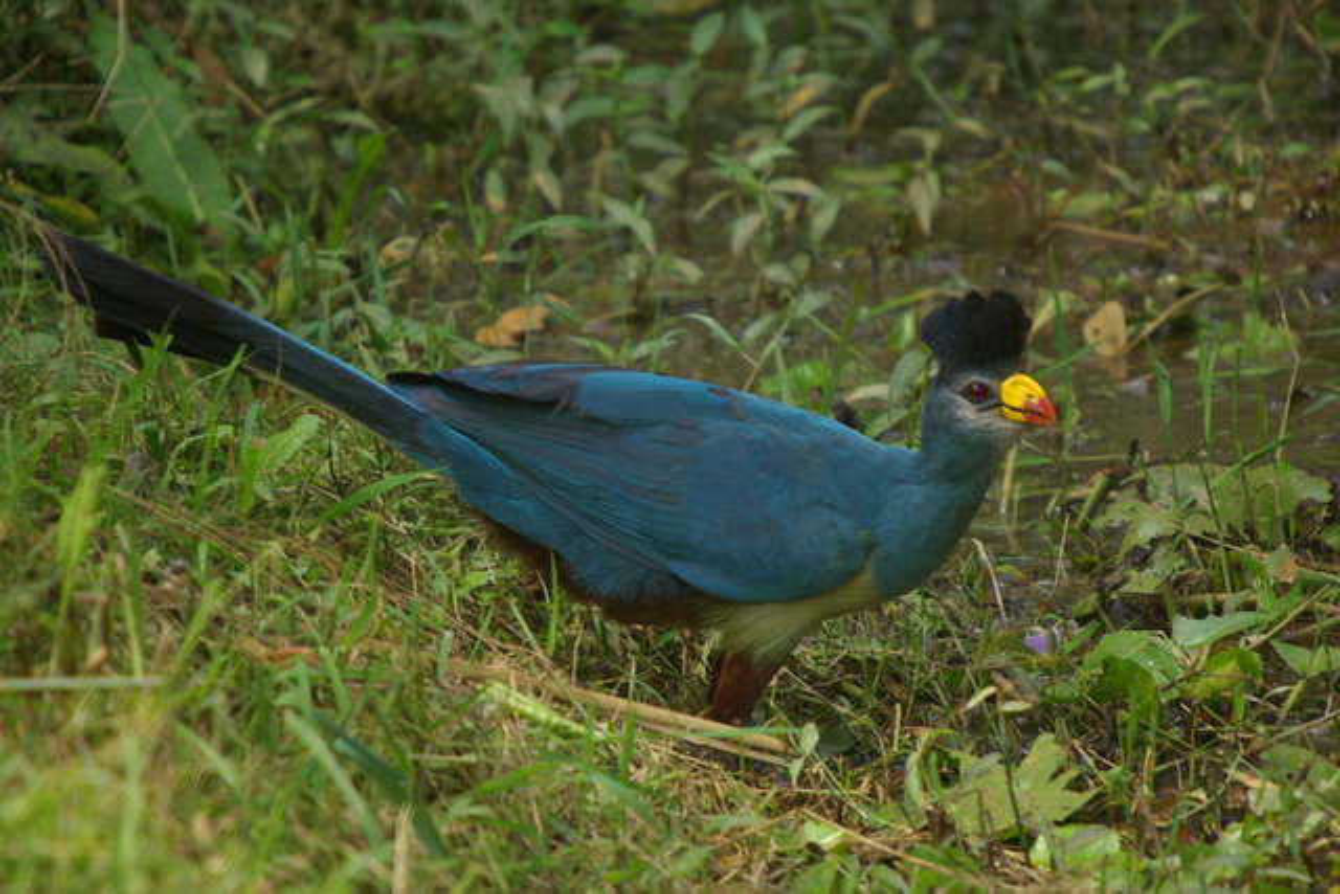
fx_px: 27921
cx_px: 670
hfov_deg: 2.7
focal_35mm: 750
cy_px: 447
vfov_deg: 1.8
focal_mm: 500
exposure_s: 1/180
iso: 200
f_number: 6.7
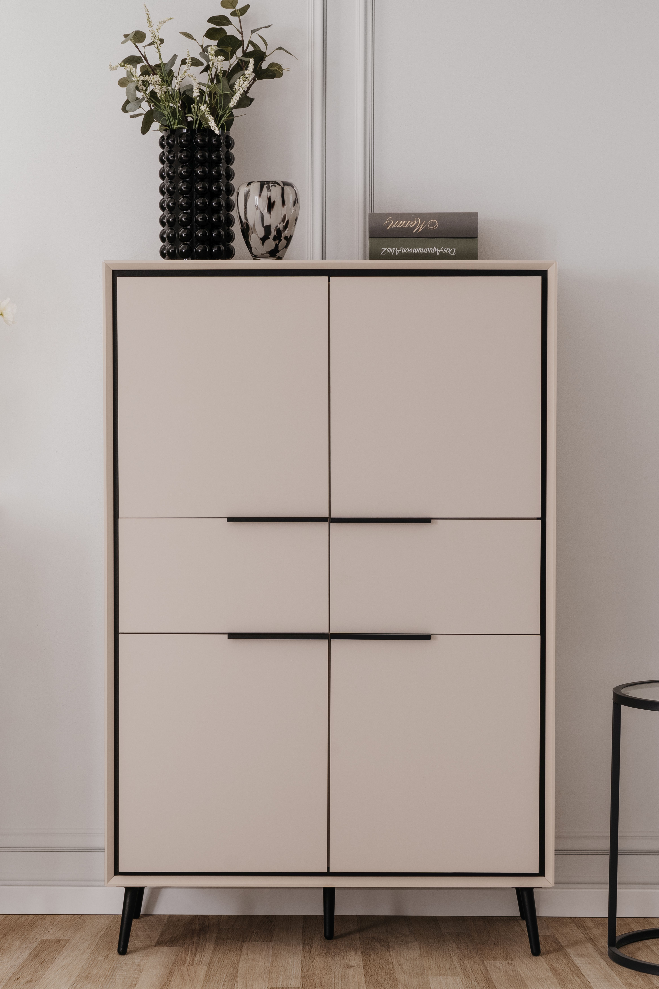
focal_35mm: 47
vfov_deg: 41.9
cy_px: 494
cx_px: 330
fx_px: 1290
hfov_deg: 28.6
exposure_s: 1/4
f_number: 3.5
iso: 100
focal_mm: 47
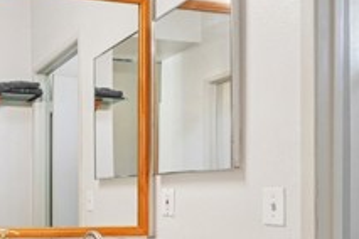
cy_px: 207
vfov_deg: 32.8
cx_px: -30
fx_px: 389
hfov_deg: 40.6
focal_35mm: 39
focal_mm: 13
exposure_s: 1/10
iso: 400
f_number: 8
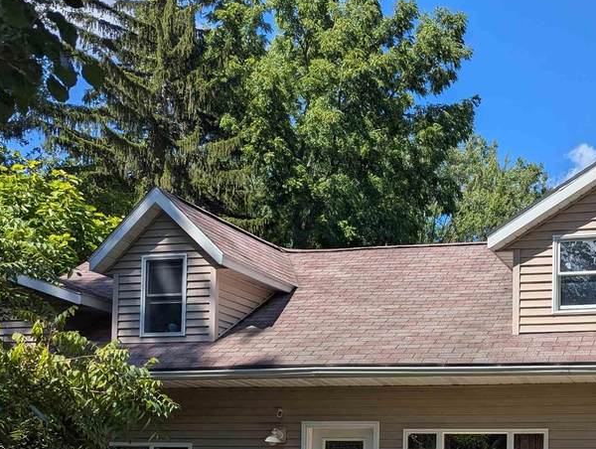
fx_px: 879
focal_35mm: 51
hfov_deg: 35.3
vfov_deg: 27.1
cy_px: 448
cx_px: 534
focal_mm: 6.81
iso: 45
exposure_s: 1/2058
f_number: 1.85
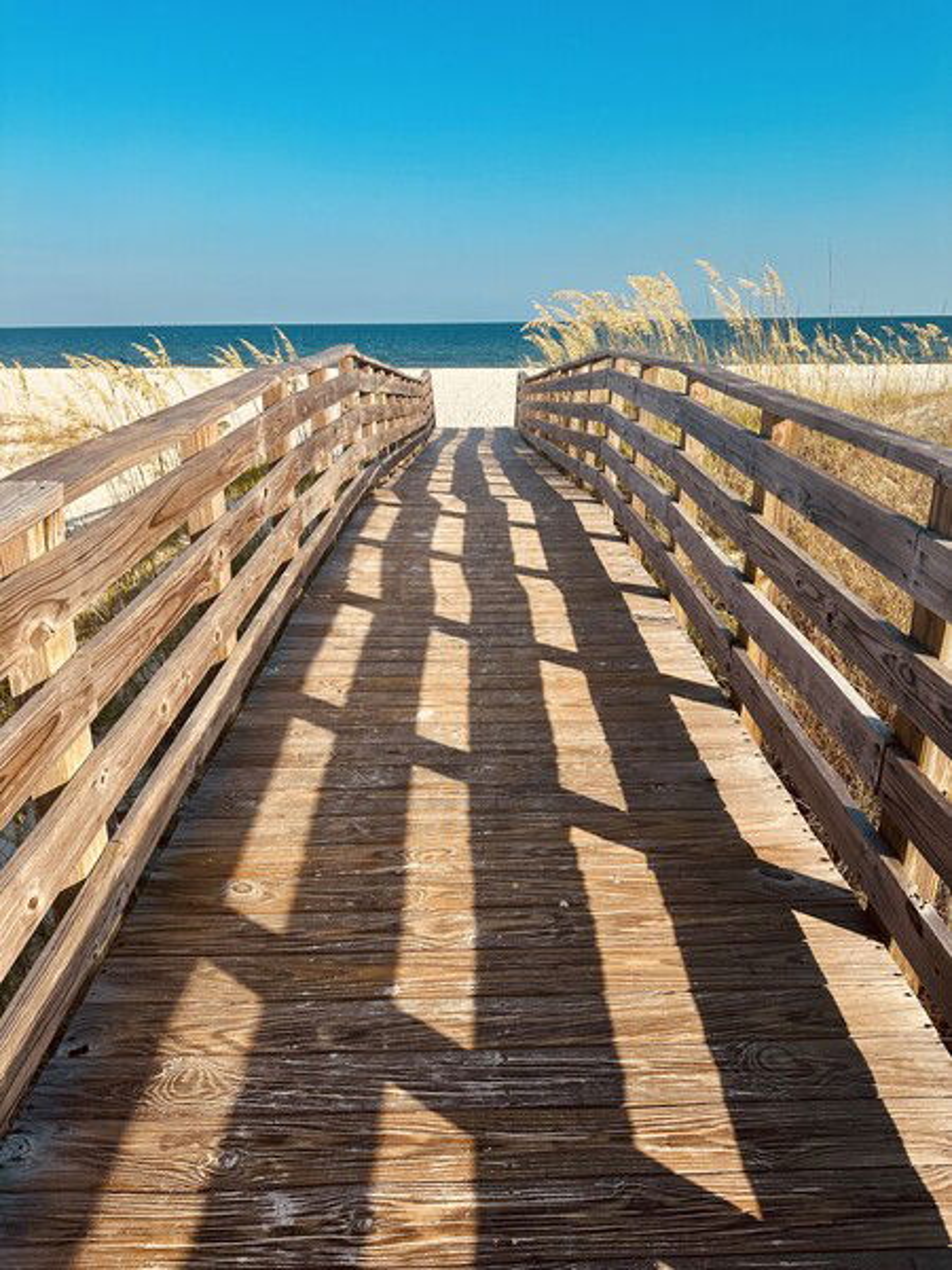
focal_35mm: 24
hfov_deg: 56.8
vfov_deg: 71.6
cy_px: 635
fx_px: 880
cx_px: 476
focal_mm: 6.86
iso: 80
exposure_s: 1/3247
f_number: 1.78
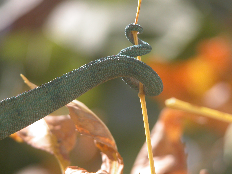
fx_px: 1877
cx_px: 116
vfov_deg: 5.3
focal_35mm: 280
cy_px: 87
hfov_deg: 7.1
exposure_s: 1/225
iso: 100
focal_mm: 71.2
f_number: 4.7
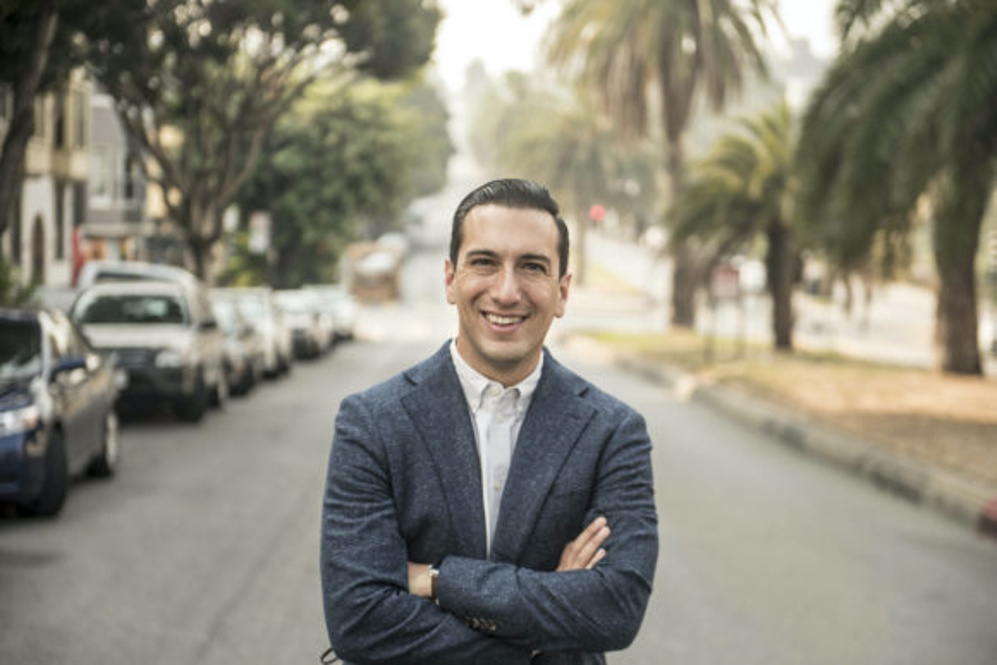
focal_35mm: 70
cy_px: 332
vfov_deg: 19.5
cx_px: 498
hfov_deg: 28.8
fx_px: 1939
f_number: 3.2
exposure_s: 1/250
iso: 100
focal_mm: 70
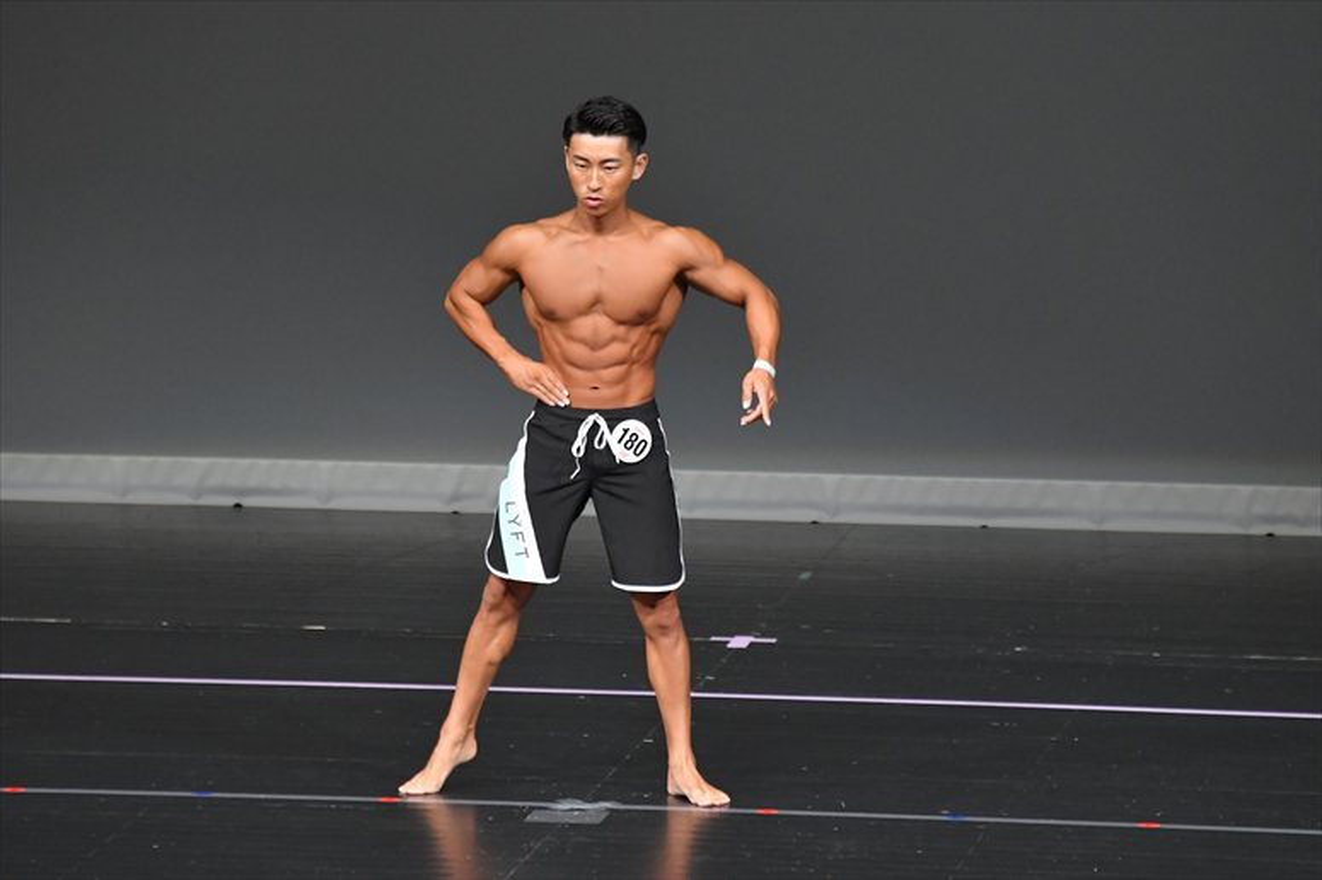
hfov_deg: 6.0
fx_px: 12663
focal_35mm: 345
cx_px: 661
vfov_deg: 4.0
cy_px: 440
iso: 4000
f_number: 5.6
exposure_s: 1/400
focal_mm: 230
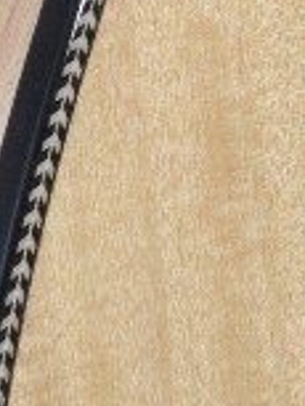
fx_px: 5314
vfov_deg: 4.3
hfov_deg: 3.3
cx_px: 337
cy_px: -379
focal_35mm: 453
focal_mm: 50
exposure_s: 1/160
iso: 800
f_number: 16
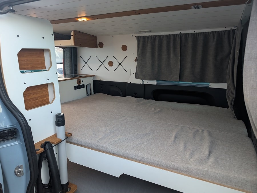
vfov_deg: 56.9
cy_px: 96
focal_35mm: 24
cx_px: 128
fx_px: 178
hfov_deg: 71.5
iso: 59
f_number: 1.68
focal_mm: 6.9
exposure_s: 1/23.8
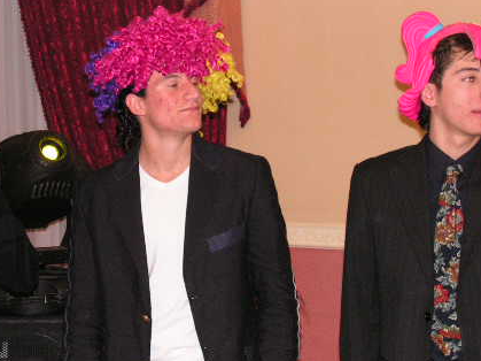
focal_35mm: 84
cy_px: 125
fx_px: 1167
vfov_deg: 17.5
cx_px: 223
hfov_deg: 23.3
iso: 200
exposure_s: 1/60
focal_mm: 9.2
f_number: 3.2
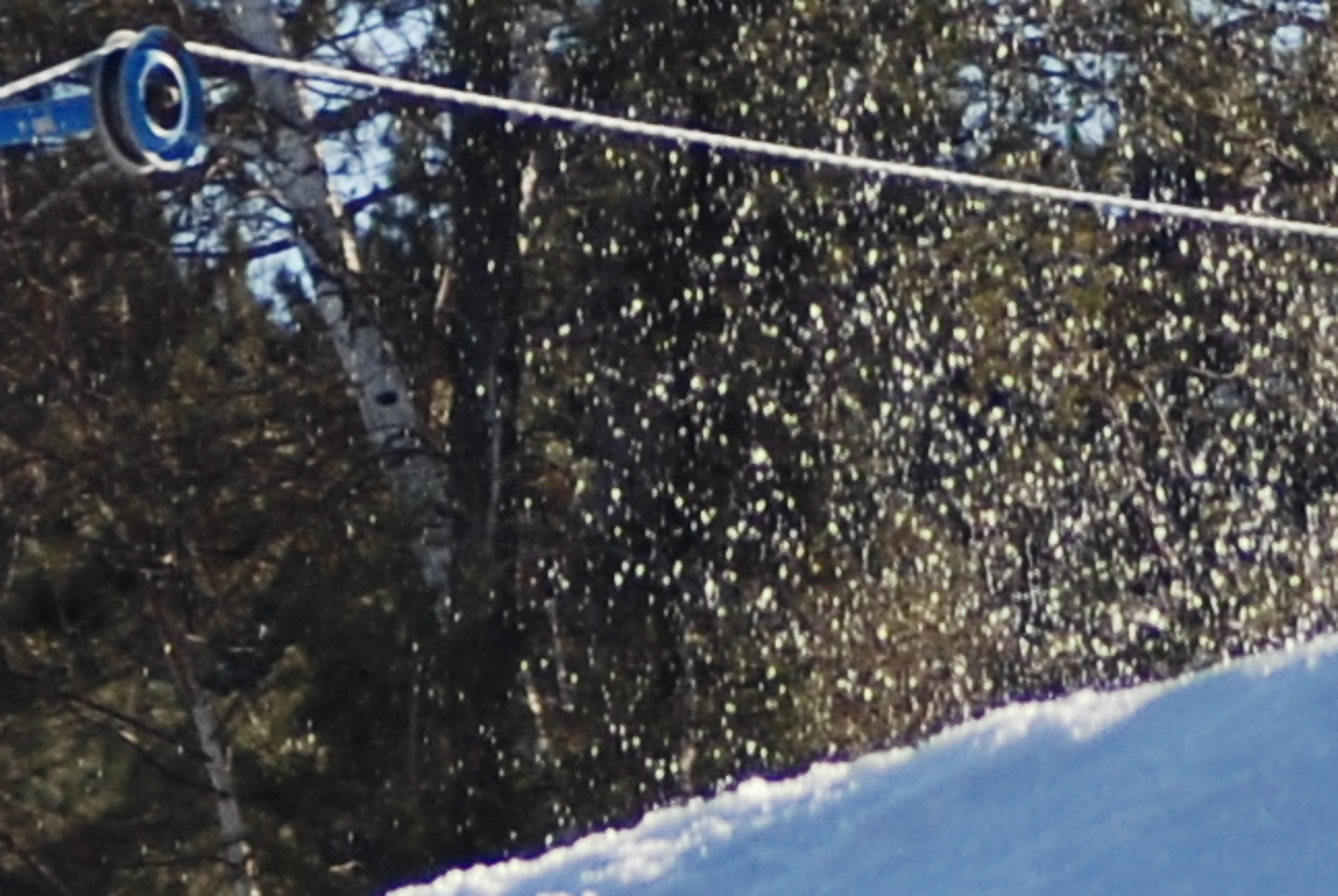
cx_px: -579
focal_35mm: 943
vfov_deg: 1.5
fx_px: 35087
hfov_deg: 2.2
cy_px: -652
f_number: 4.8
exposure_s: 1/1000
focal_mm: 105
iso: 200
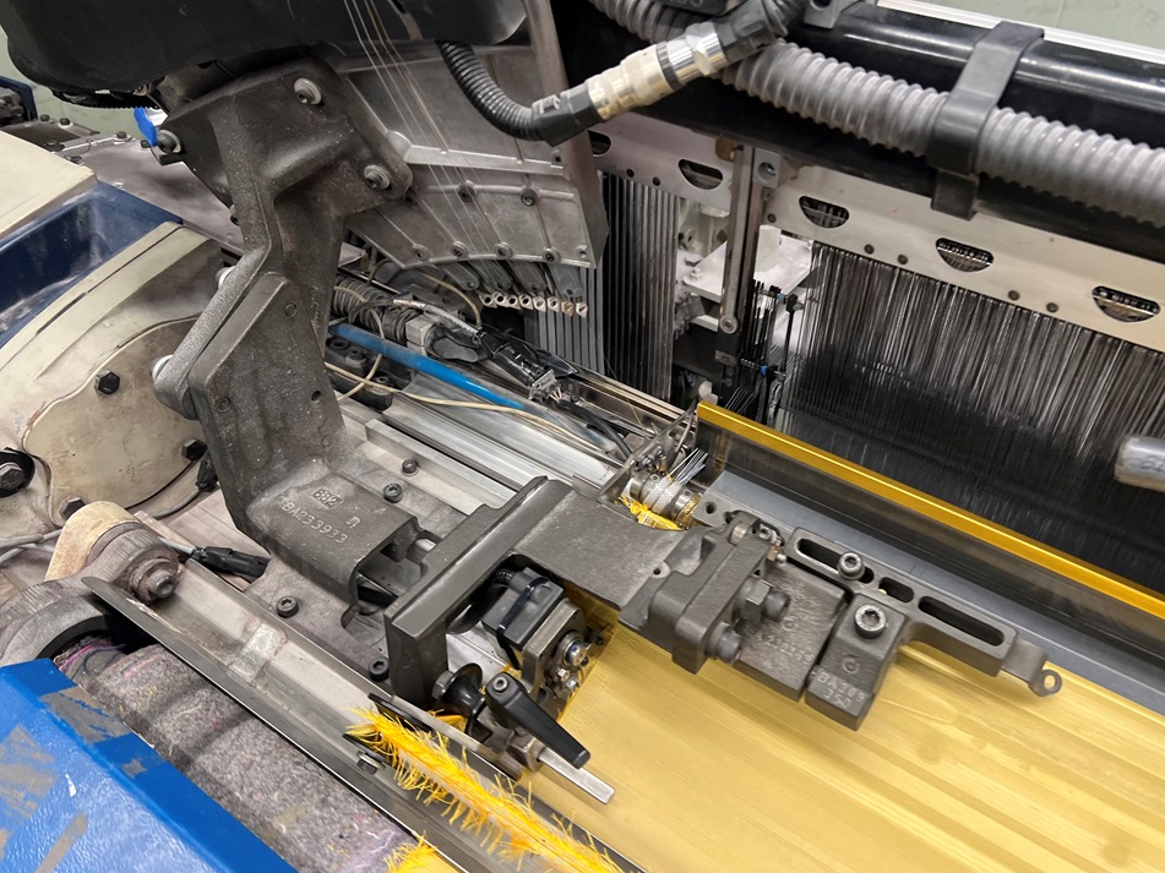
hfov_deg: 63.4
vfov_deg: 49.7
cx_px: 610
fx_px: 942
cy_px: 441
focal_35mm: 28
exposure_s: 1/100
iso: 100
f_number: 1.5
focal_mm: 5.7
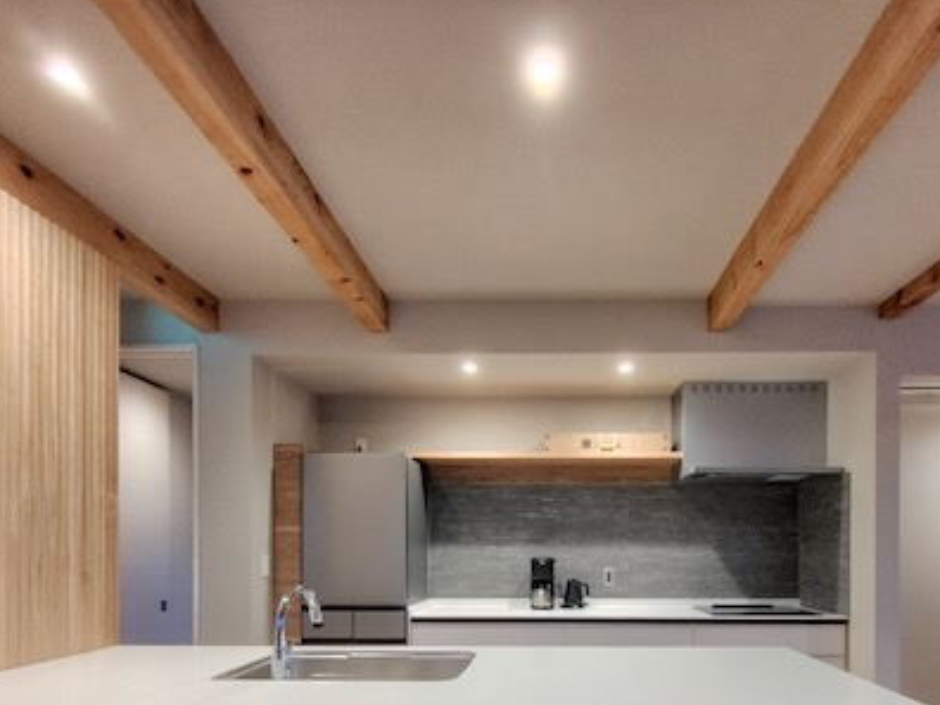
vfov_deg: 58.9
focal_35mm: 21
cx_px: 534
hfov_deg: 78.6
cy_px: 555
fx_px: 570
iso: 1092
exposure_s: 1/50
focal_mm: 2.16
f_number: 2.2
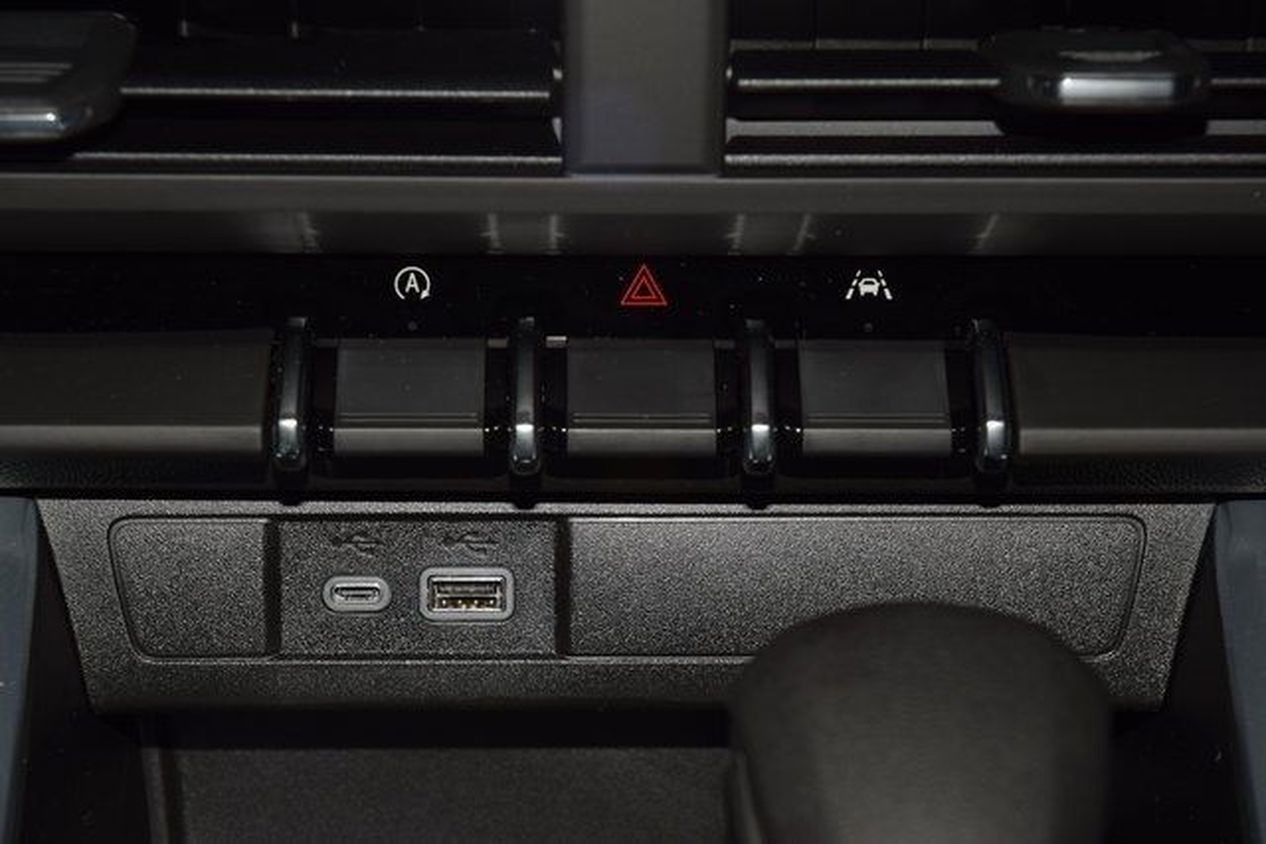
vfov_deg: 13.0
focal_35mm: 105
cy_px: 422
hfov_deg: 19.5
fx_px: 3693
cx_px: 633
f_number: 8
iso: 100
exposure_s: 1/125
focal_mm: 70
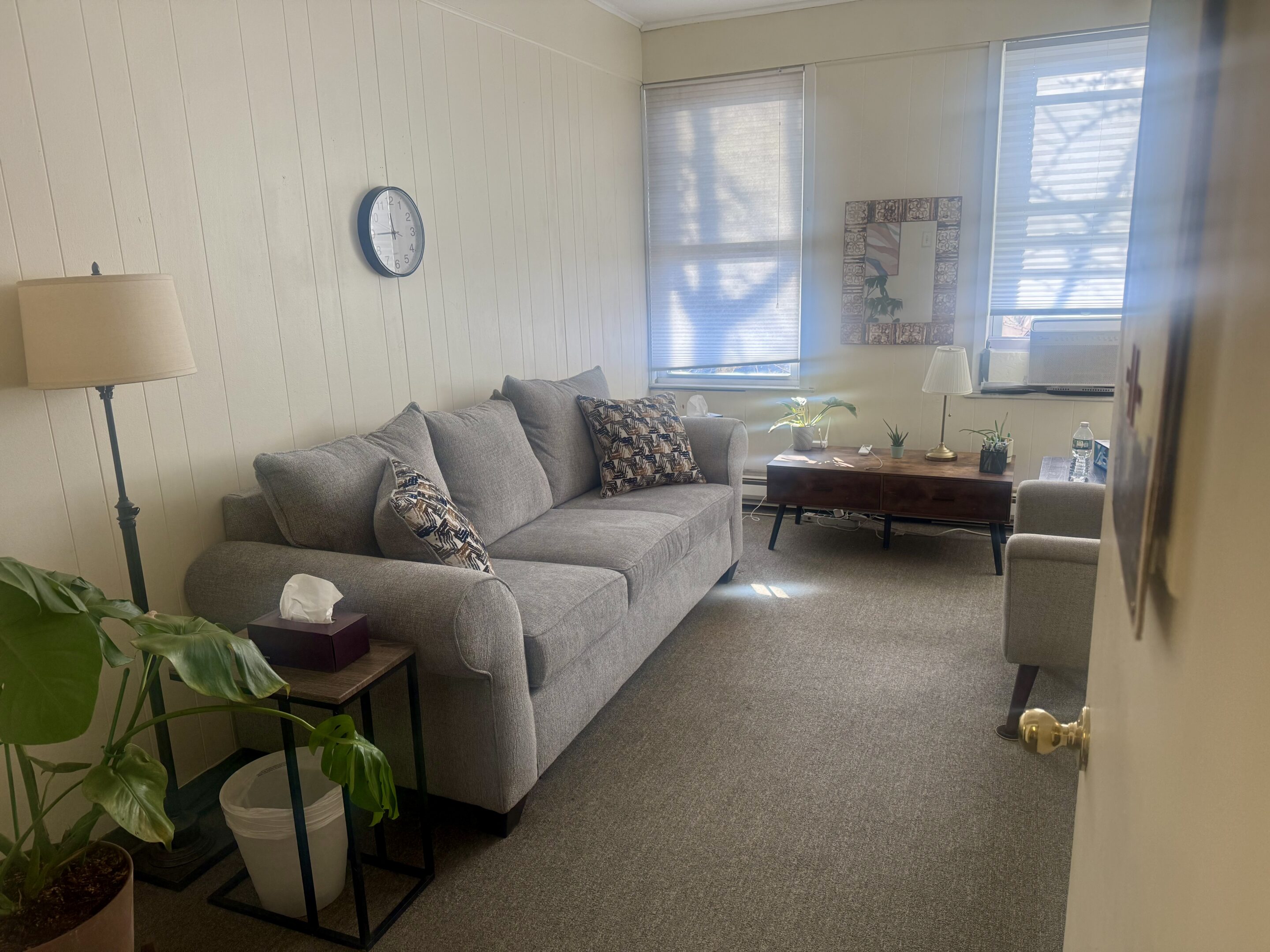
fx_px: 881
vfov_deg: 56.8
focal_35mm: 24
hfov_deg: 71.6
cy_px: 476
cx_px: 635
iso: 125
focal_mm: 6.76
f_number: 1.78
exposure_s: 1/232
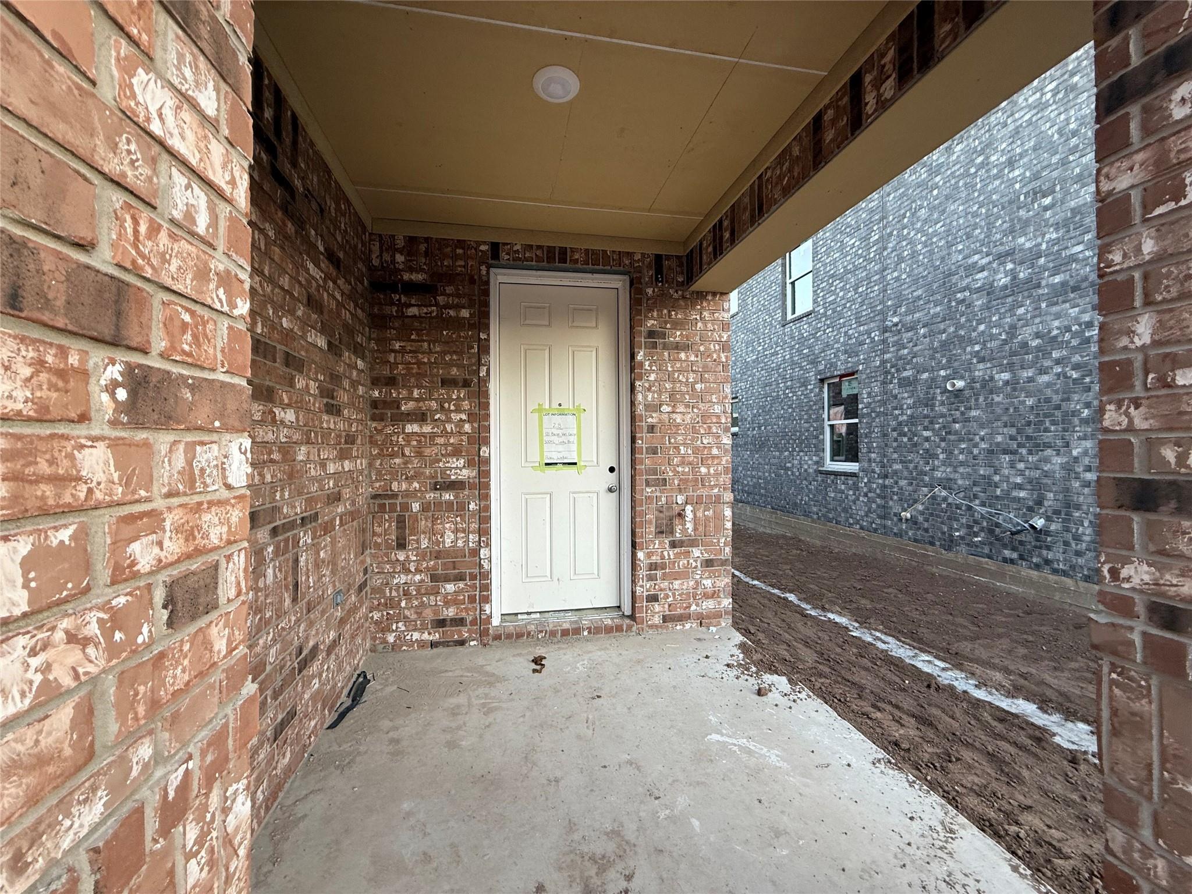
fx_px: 482
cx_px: 596
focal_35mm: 14
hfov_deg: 102.1
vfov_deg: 85.7
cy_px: 447
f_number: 2.2
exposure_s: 1/99
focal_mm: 2.22
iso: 100
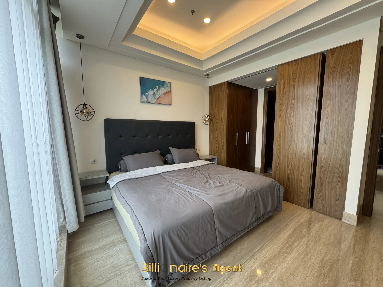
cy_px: 144
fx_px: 155
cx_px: 192
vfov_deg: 85.7
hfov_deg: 102.1
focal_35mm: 14
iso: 160
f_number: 2.2
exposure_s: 1/99
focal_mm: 2.22
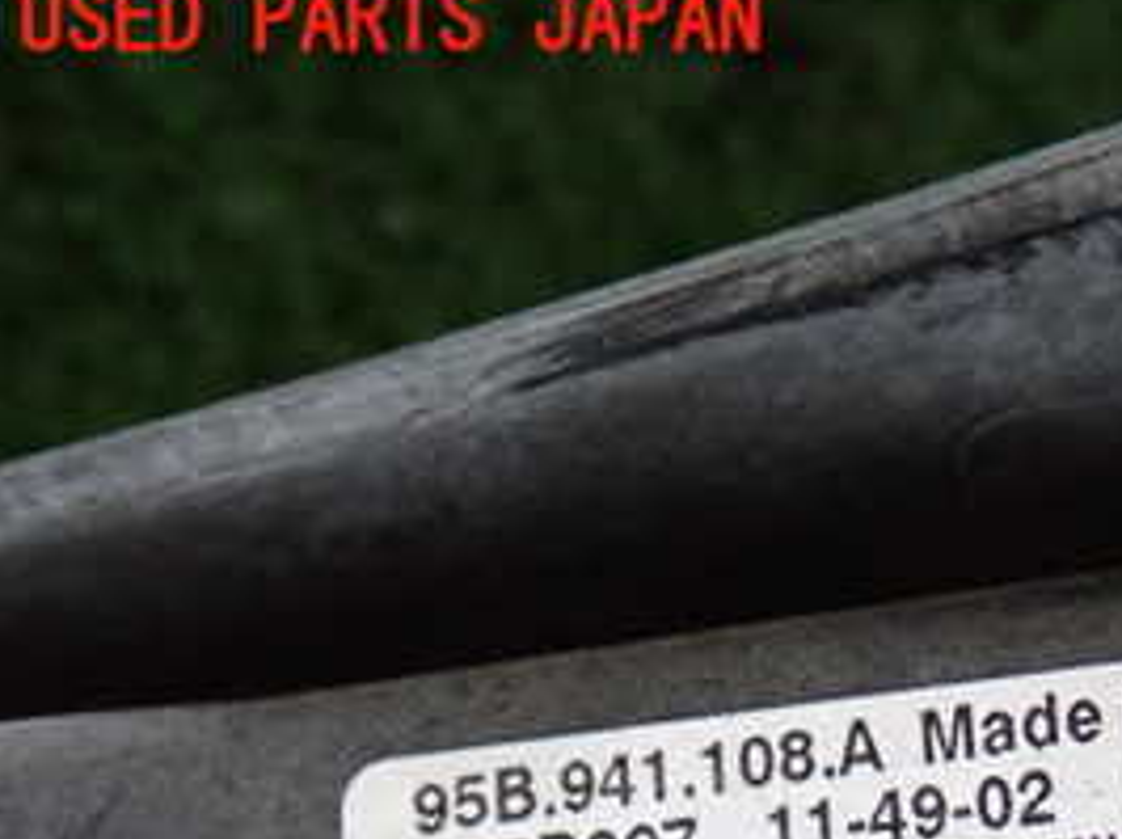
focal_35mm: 131
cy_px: 919
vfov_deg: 11.1
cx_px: 1261
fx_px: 4242
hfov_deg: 14.7
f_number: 3.5
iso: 640
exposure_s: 1/60
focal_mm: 10.35
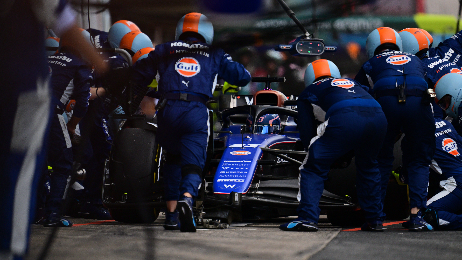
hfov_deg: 3.7
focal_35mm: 587
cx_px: 231
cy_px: 121
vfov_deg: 2.1
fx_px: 7191
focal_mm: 560
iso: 800
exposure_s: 1/1000
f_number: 4.5
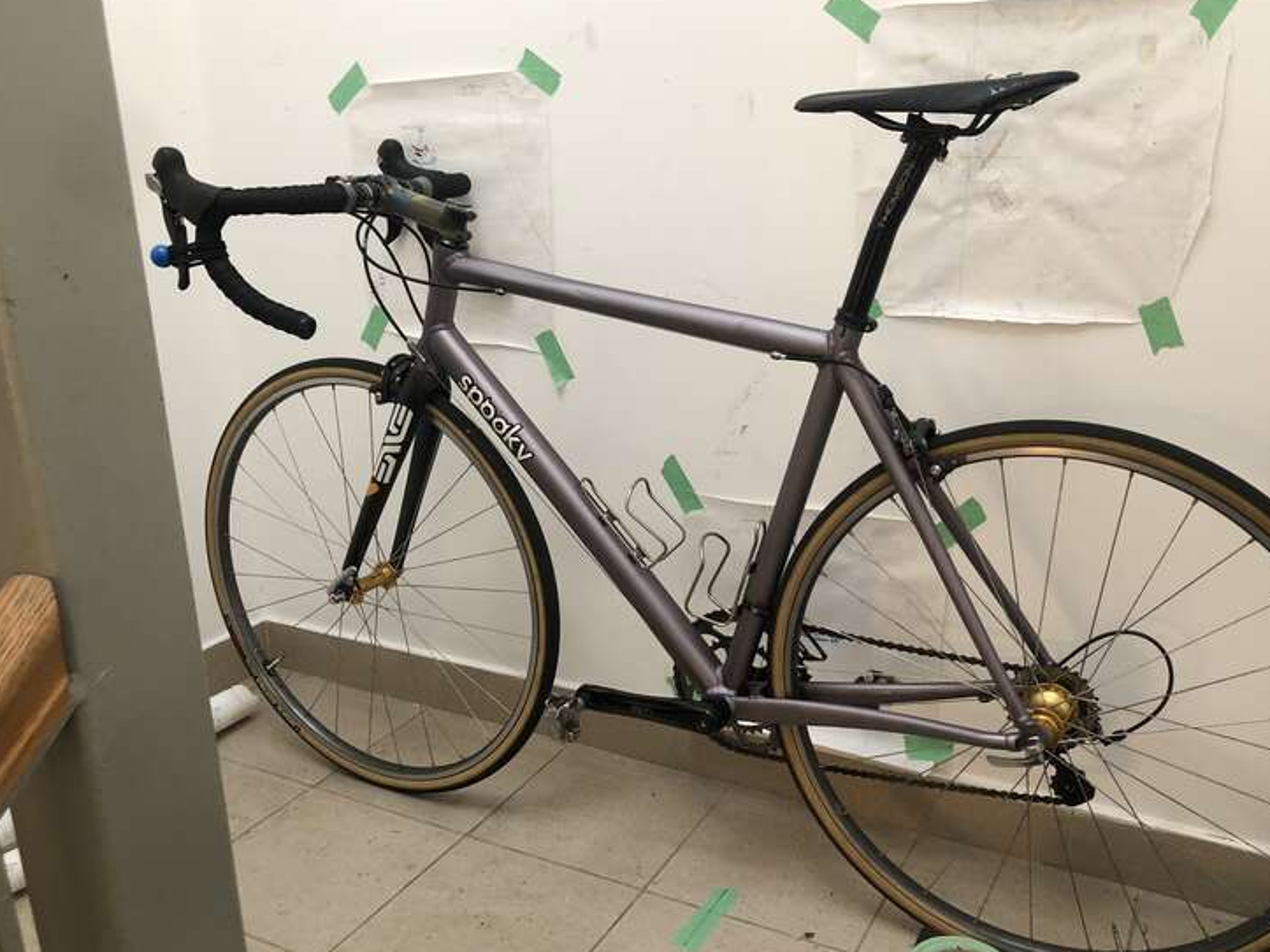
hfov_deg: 58.3
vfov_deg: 45.4
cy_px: 487
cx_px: 692
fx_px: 1137
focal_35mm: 31
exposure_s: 1/24
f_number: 1.8
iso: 40
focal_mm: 3.99
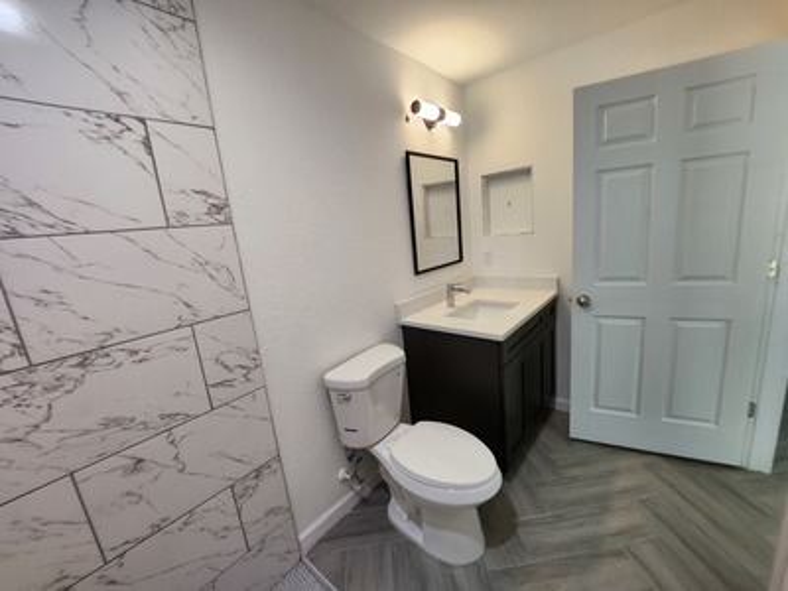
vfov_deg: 89.9
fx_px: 296
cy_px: 296
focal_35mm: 13
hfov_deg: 106.2
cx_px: 394
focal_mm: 1.7
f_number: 2.2
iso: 64
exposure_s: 1/60
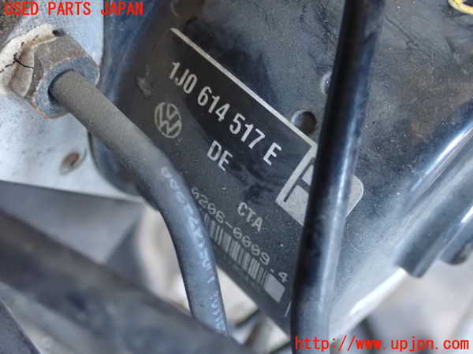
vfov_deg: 30.9
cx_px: 236
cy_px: 177
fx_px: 642
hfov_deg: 40.4
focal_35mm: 47
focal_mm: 8.4
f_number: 3.1
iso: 1600
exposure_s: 1/25
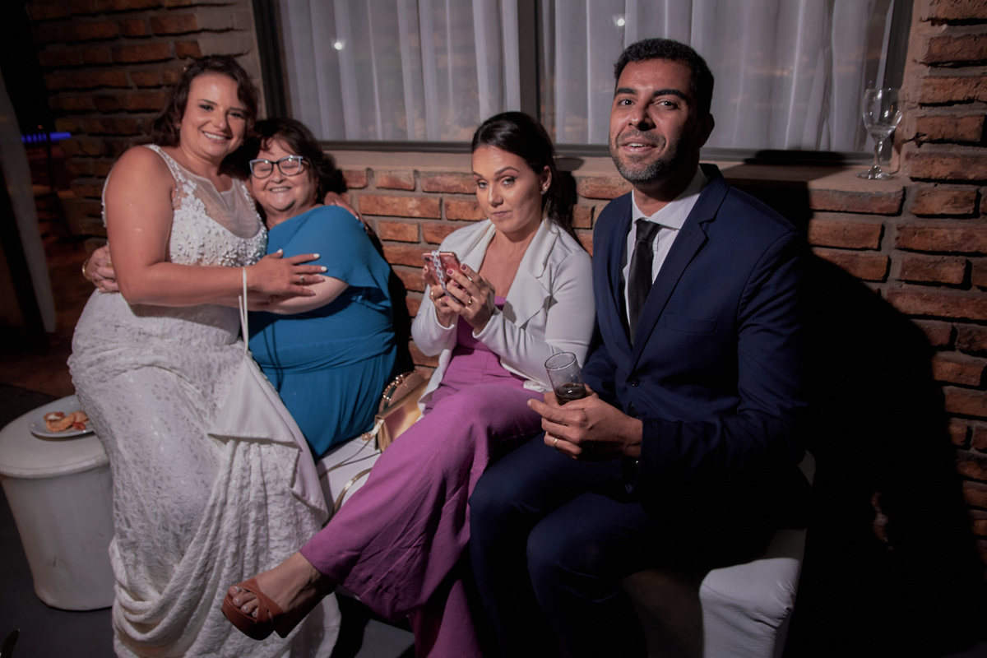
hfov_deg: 64.6
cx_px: 494
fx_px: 781
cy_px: 329
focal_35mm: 28
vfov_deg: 45.7
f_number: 3.5
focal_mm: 19
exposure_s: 1/80
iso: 800
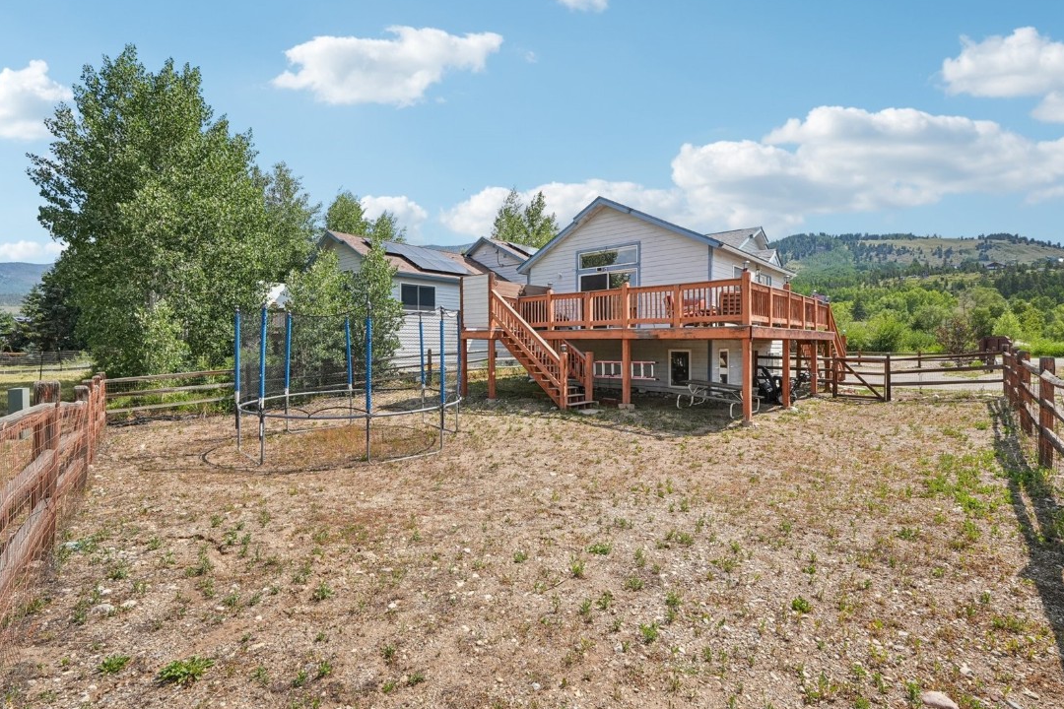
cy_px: 340
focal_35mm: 16
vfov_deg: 73.7
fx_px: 473
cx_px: 550
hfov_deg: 96.7
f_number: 8
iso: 800
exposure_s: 1/800
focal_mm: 10
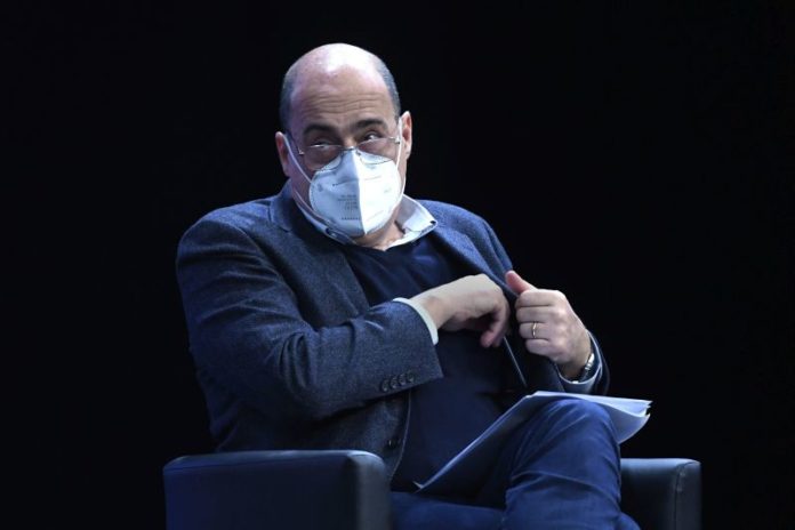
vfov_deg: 4.6
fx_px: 6624
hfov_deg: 6.9
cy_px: 265
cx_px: 398
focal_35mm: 300
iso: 4000
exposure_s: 1/400
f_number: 4
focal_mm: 200
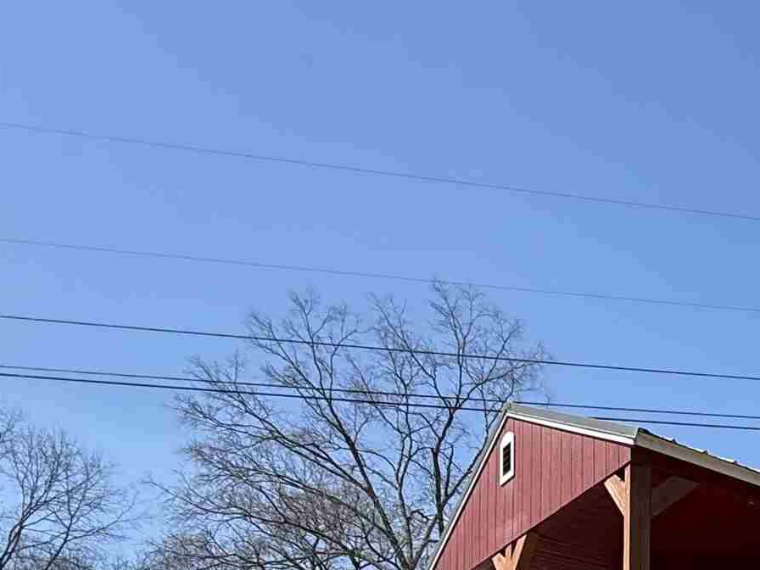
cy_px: 855
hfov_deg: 29.6
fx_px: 1054
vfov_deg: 23.9
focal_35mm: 48
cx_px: 1046
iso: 50
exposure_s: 1/1125
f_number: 2.2
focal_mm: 2.22
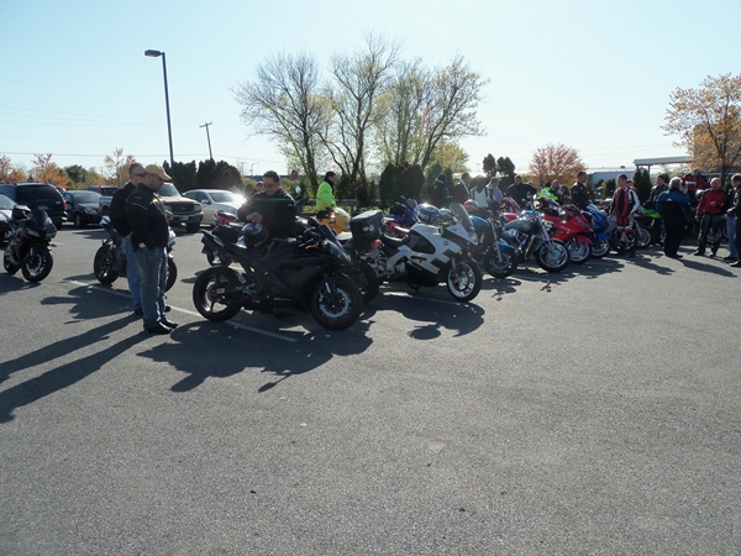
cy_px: 278
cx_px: 370
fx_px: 621
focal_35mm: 29
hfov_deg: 61.7
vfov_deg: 48.2
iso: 80
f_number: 8.6
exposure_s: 1/125
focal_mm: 5.2
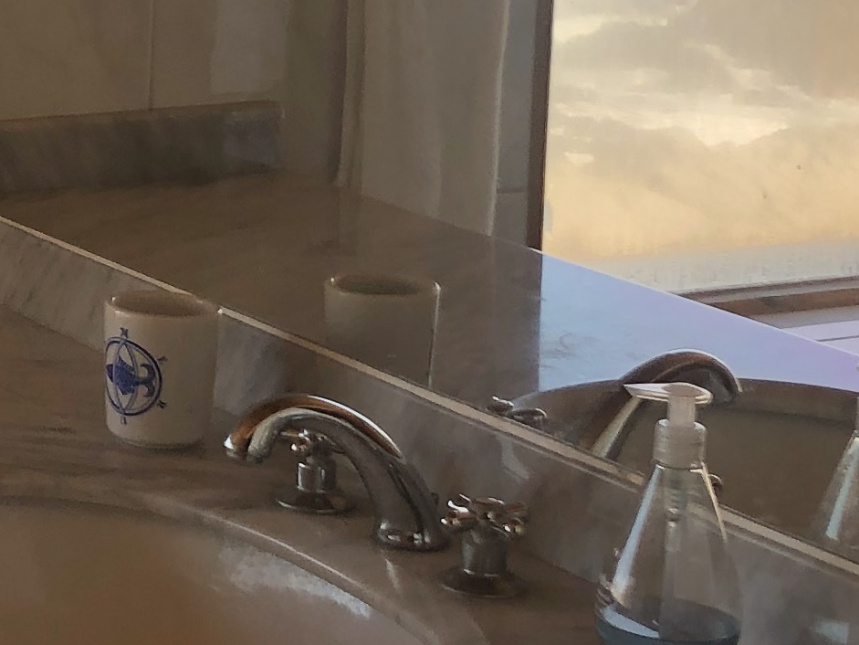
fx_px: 2978
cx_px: -172
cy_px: 83
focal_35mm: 120
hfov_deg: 15.8
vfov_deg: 12.3
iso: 20
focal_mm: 3.99
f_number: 1.8
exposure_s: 1/120
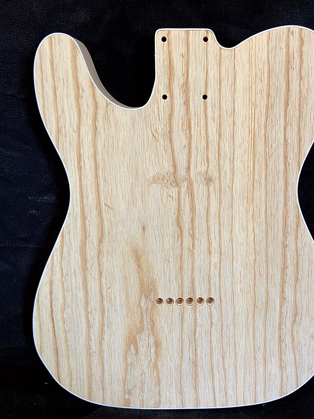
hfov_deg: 39.5
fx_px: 435
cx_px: 185
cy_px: 201
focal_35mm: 36
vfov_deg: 51.3
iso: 100
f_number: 1.8
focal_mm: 4.25
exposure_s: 1/60
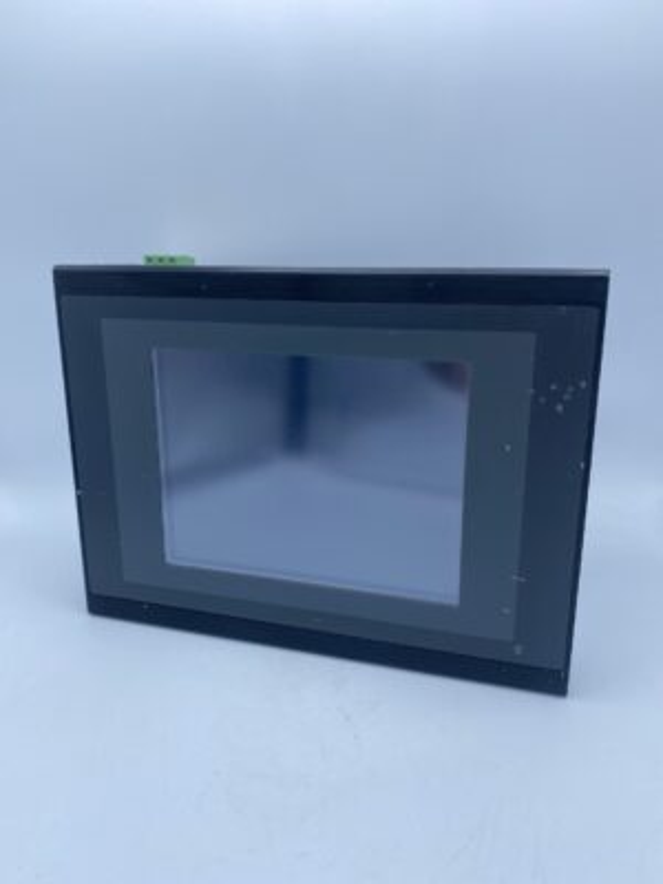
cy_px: 442
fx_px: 664
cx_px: 332
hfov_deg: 53.1
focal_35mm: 26
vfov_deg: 67.3
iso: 32
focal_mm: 4.25
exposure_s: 1/884
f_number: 1.8
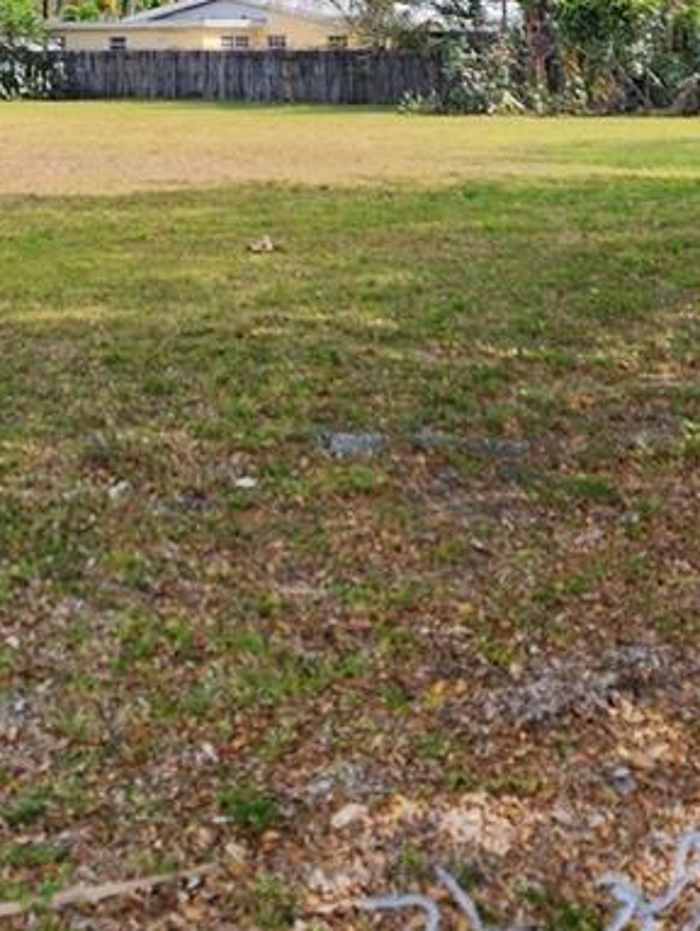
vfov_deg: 26.5
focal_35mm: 72
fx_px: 1938
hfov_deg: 20.3
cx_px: 182
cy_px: 182
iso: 20
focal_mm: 5.4
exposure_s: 1/792
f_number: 1.8
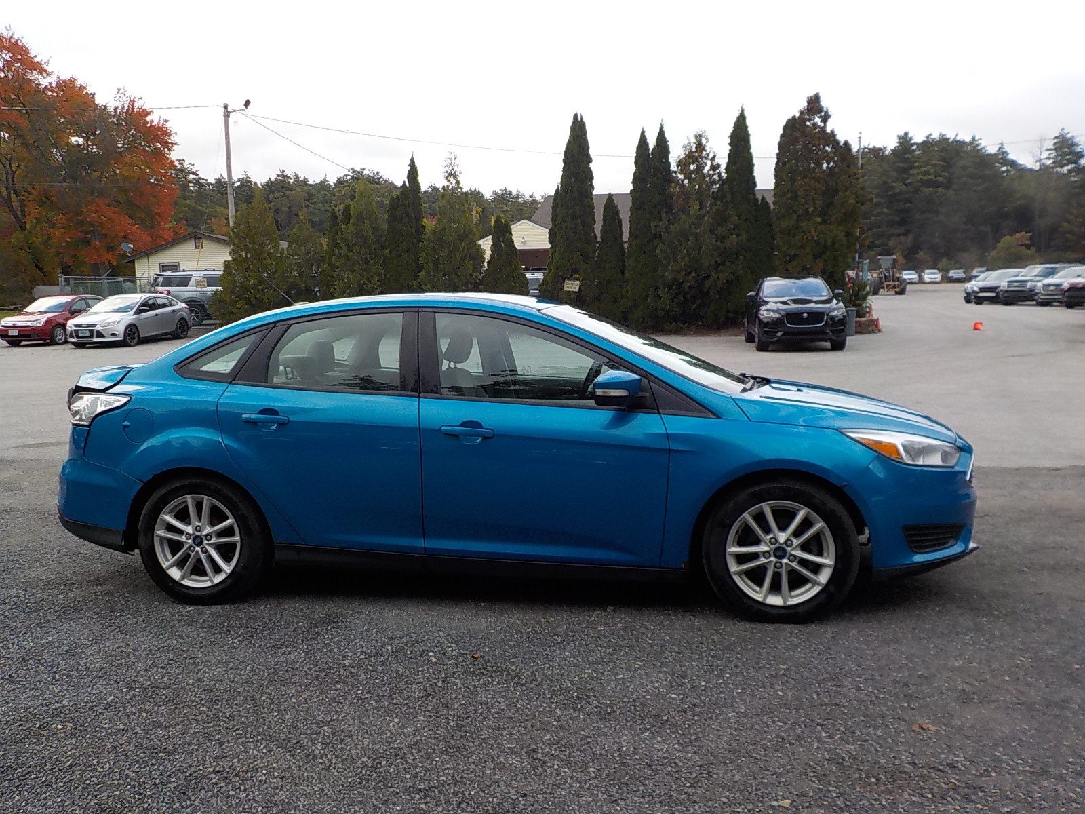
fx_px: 940
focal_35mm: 30
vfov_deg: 46.8
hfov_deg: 60.0
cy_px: 407
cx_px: 542
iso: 125
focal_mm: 4.1
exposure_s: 1/200
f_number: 3.3
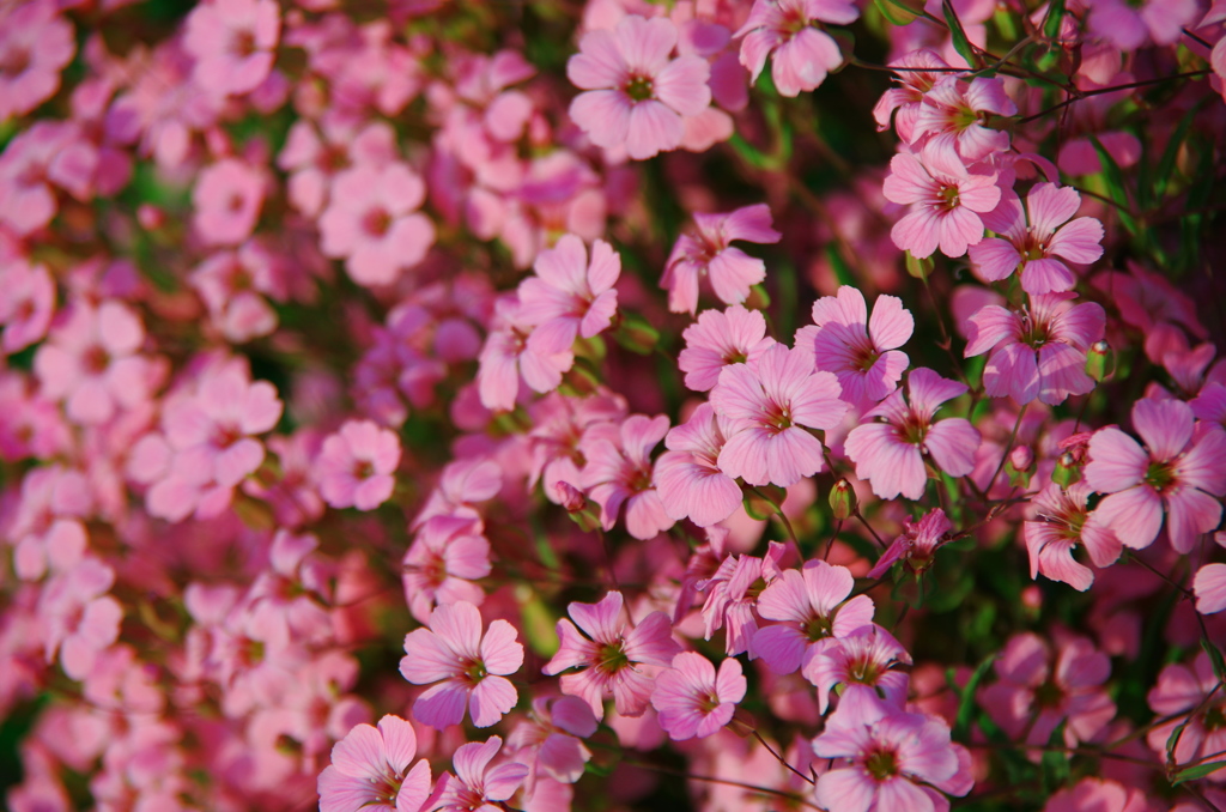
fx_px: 6864
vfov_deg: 6.8
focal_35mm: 202
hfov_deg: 10.2
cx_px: 613
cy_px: 406
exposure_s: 1/400
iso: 100
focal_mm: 135
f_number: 5.6
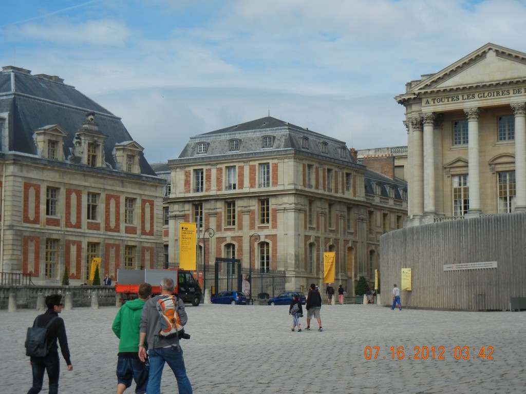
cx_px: 263
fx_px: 1170
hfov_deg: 25.3
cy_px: 197
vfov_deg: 19.1
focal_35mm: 77
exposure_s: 1/348
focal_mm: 13.9
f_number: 8.6
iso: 160
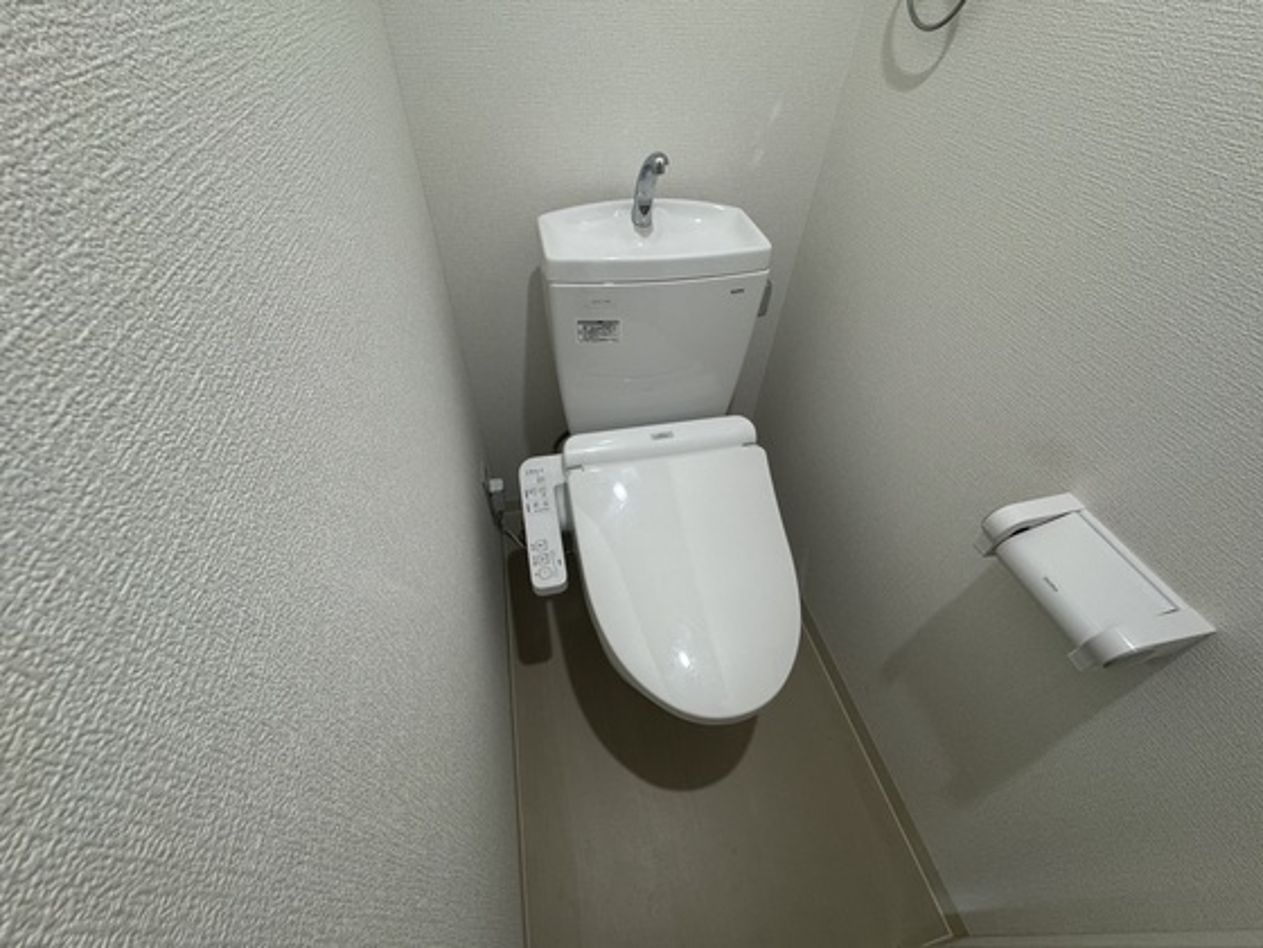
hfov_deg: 102.1
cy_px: 474
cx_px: 632
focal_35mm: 14
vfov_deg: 85.7
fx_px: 511
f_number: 2.2
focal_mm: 2.22
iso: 200
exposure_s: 1/120
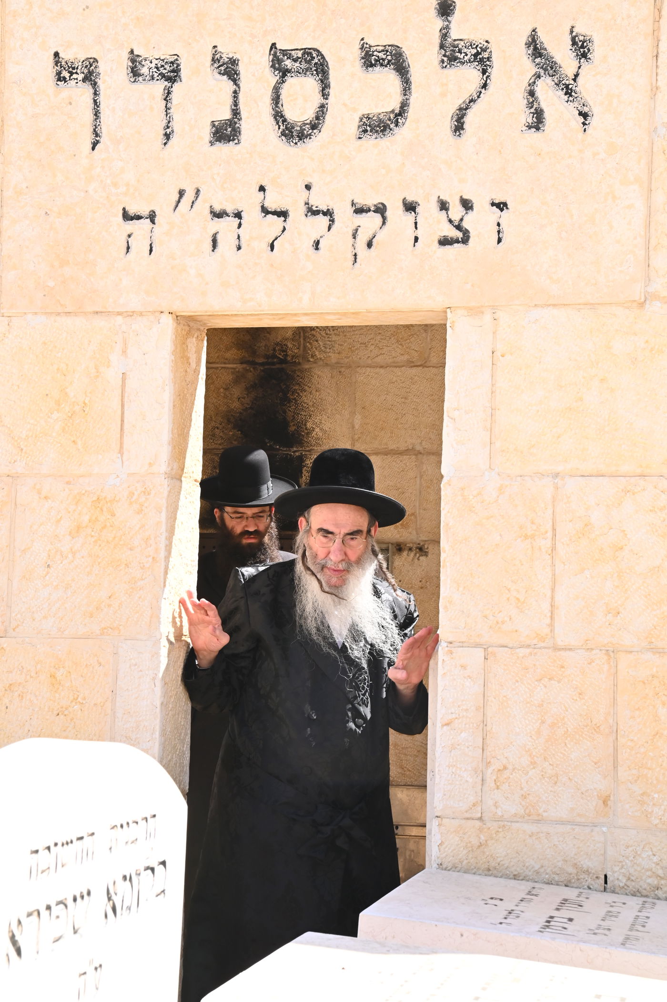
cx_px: 334
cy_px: 501
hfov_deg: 19.5
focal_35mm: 70
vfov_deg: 28.8
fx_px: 1946
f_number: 16
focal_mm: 70
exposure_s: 1/320
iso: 1250
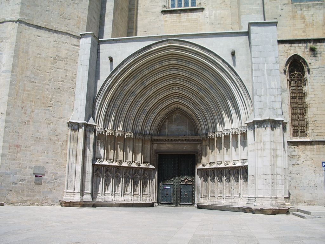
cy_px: 122
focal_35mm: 35
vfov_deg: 40.7
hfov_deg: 52.6
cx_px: 162
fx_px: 329
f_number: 4.3
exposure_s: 1/500
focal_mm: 5.8
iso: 50
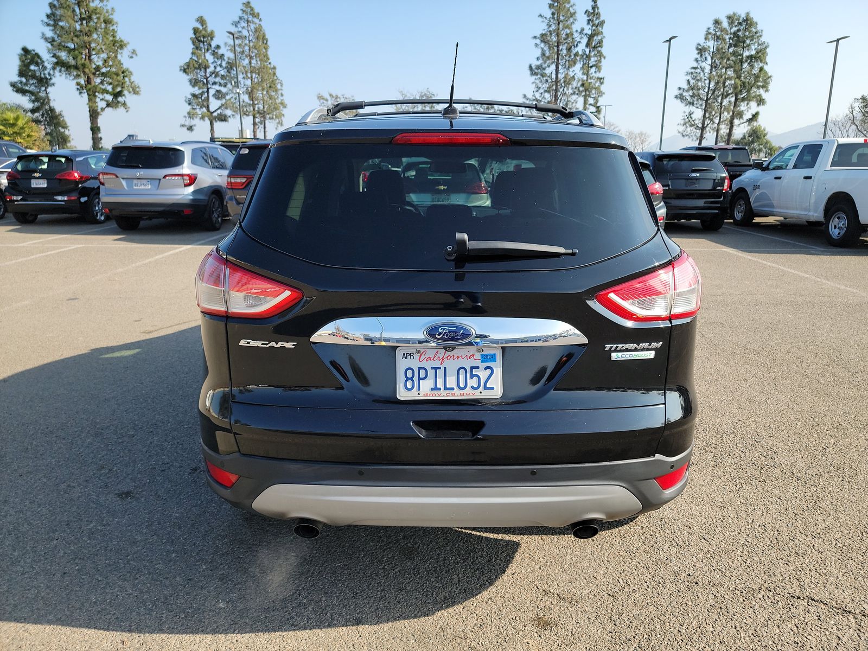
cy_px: 326
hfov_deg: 71.6
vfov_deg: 56.8
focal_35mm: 24
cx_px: 434
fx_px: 602
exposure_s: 1/388
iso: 50
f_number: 1.8
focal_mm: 6.7
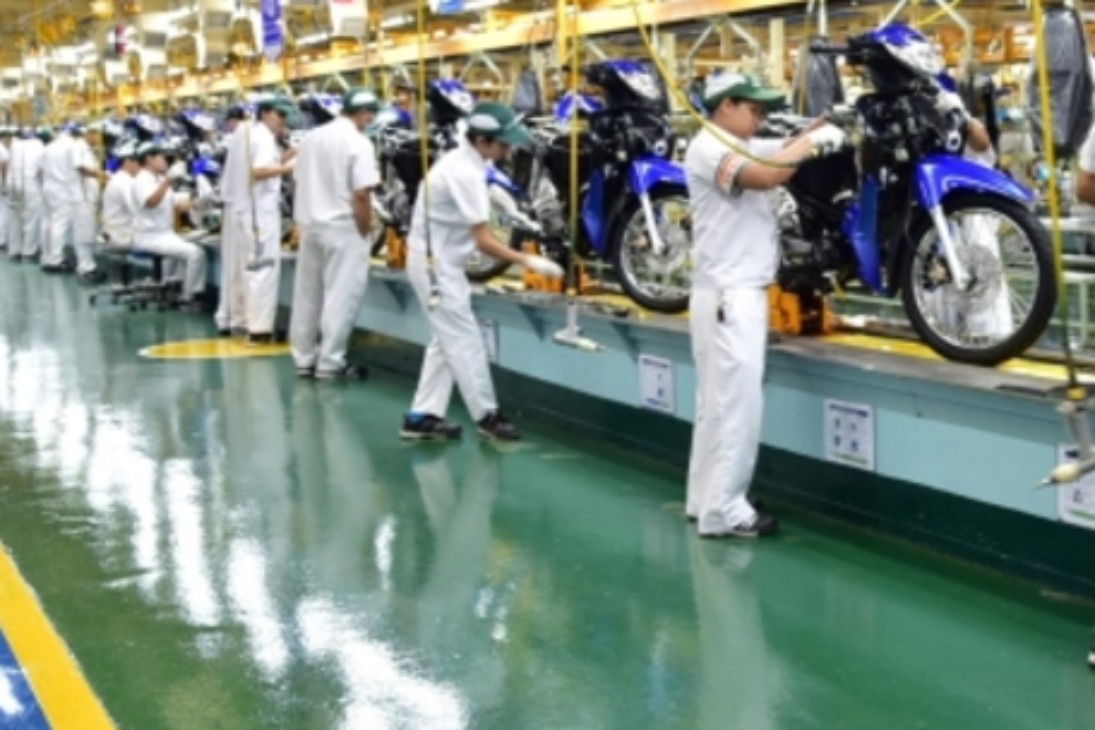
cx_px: 917
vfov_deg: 25.4
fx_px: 1612
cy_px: 243
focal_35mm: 53
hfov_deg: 35.9
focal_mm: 31
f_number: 4
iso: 560
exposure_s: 1/30
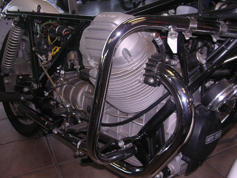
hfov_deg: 49.0
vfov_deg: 37.7
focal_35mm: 38
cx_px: 118
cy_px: 89
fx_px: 260
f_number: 2.8
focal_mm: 5.8
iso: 100
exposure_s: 1/60.1
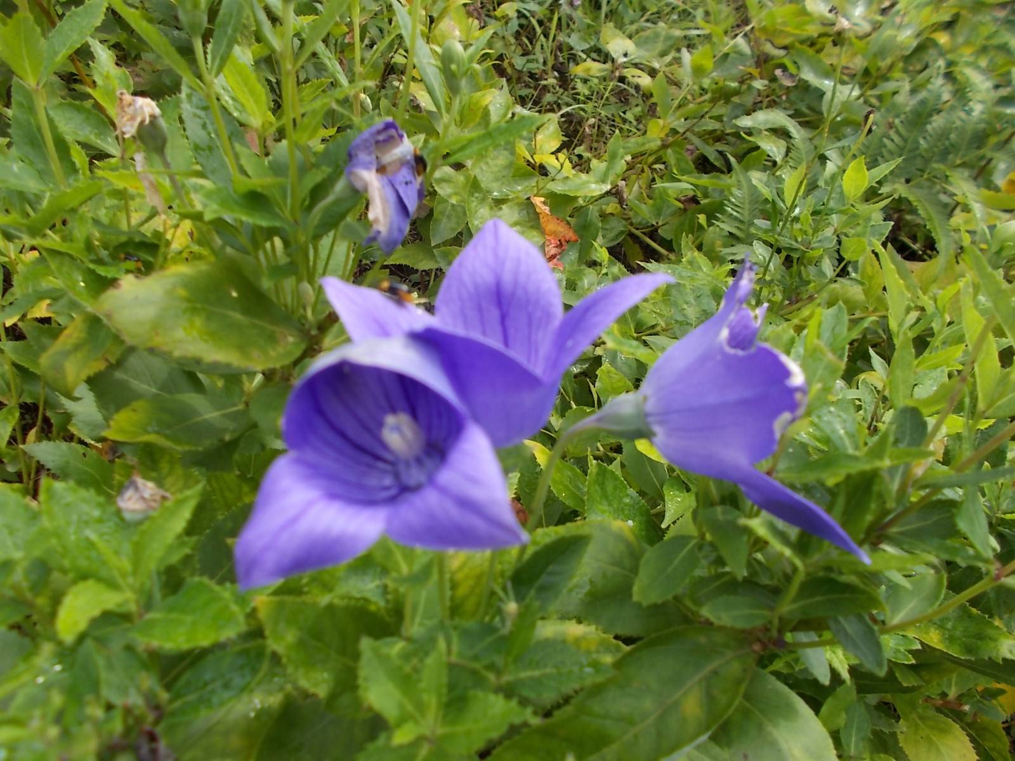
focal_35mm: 26
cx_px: 508
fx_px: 762
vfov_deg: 53.1
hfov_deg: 67.3
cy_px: 380
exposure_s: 1/320
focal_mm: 4.6
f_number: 3.2
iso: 80
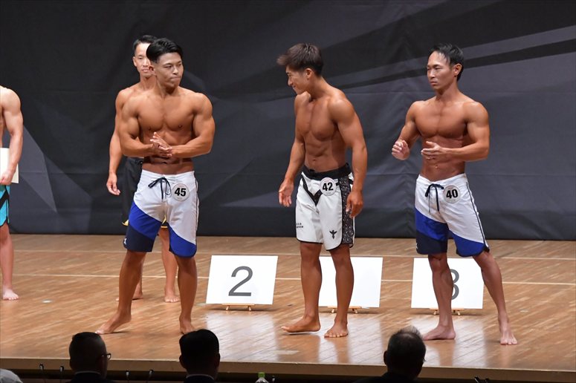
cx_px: 288
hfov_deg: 8.6
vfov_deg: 5.7
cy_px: 192
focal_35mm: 240
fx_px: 3838
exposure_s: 1/400
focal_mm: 160
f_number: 5.6
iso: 8000
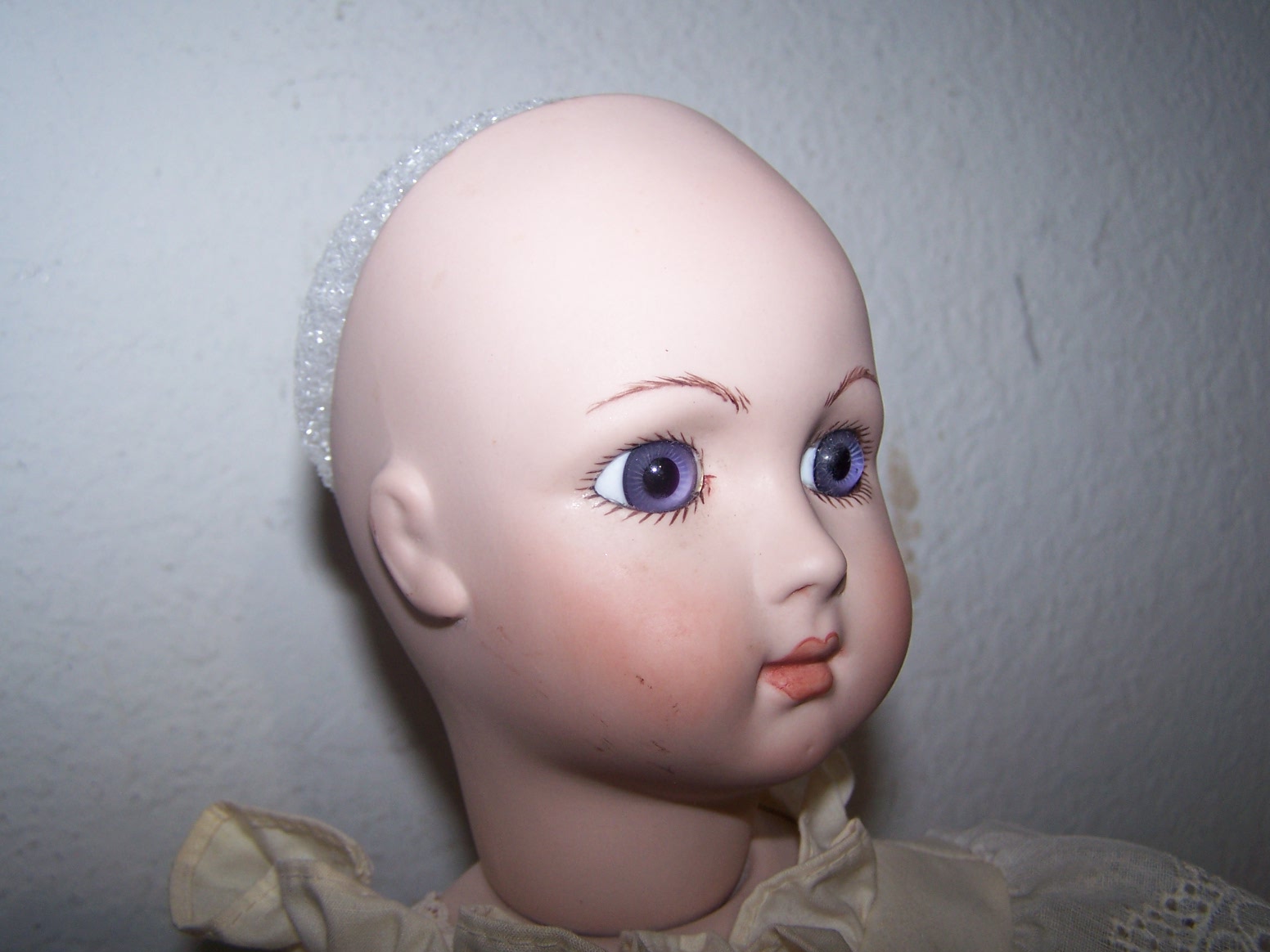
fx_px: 1394
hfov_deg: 49.0
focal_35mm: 38
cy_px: 476
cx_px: 635
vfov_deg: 37.7
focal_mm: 6.3
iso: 80
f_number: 2.8
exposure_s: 1/60
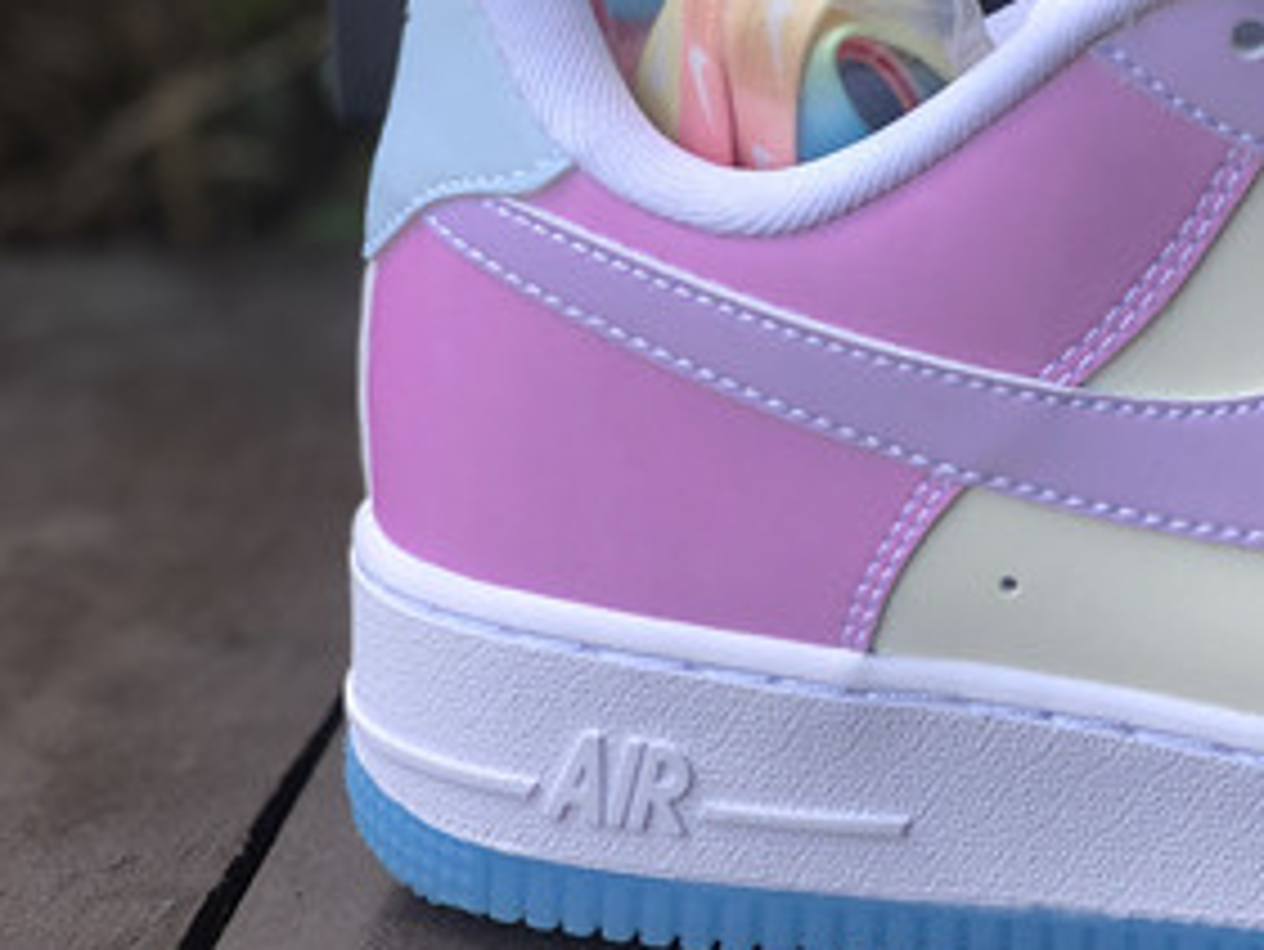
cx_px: 1624
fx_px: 5005
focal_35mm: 137
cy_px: -20
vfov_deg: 10.7
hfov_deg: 13.9
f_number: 2.4
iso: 16
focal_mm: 6
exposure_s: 1/120
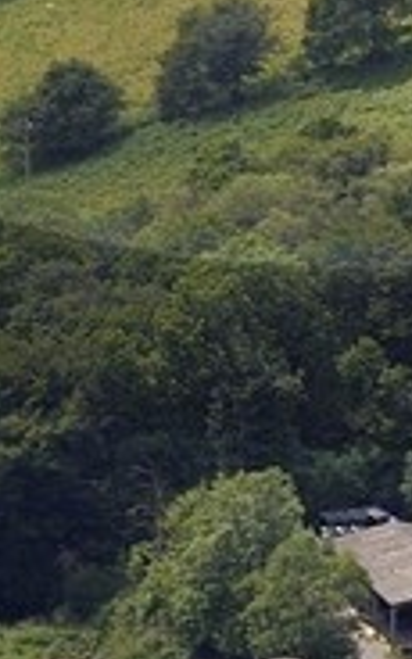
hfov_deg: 1.1
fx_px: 20714
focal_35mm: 1153
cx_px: 369
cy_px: -1046
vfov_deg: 1.8
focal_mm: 130
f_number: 8
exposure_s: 1/800
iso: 400
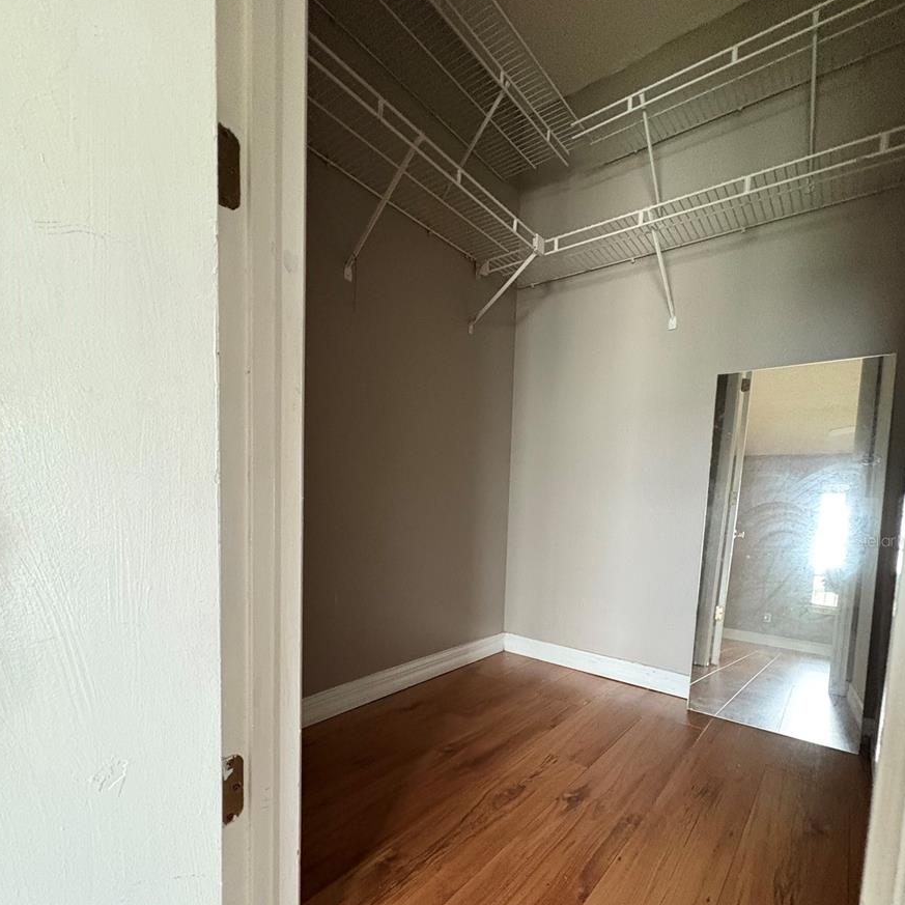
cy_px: 540
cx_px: 461
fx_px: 503
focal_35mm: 17
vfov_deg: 83.0
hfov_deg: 84.0
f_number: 2.2
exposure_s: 1/40
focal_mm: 2.22
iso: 1000
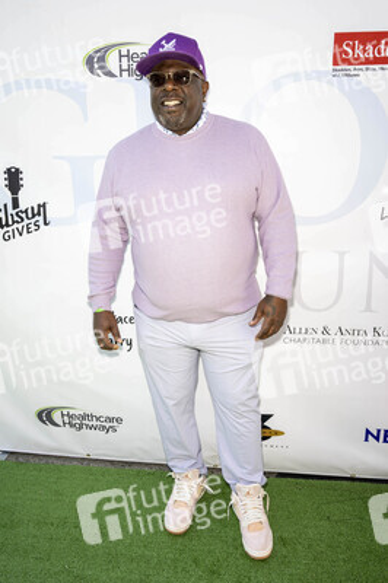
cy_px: 292
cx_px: 194
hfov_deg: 53.1
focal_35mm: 24
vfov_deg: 73.8
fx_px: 389
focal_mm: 24
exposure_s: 1/200
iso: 200
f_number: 5.6
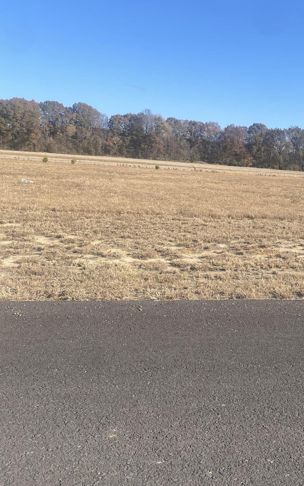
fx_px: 504
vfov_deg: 50.6
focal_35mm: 38
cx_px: 246
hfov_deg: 32.6
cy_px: 163
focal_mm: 4.25
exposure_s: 1/2755
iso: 32
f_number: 1.8
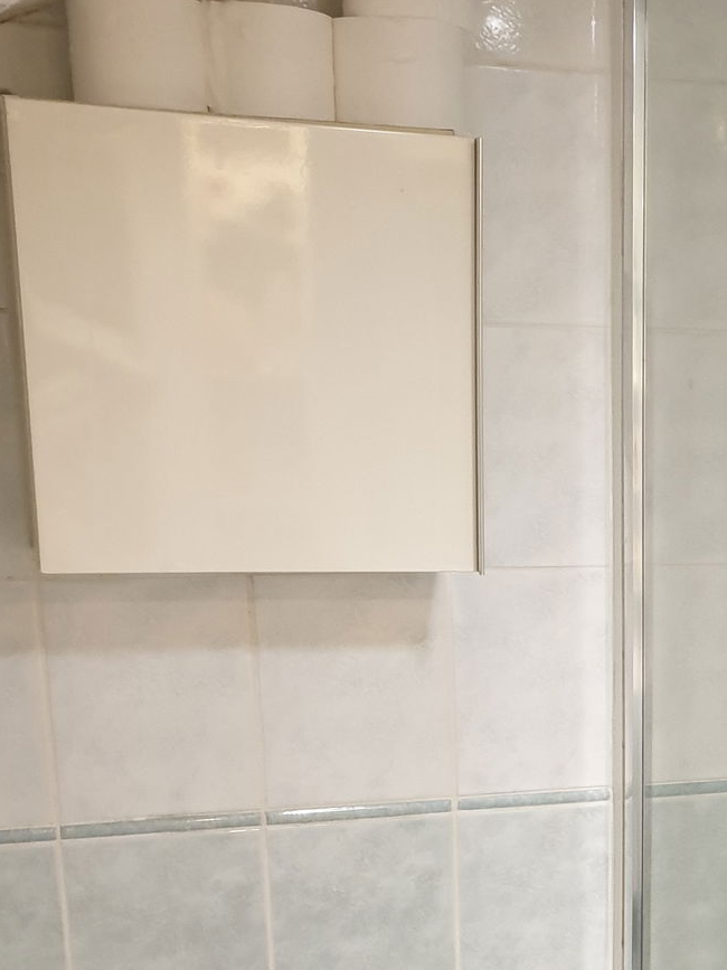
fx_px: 1793
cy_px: 878
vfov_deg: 29.0
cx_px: 801
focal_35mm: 64
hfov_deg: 21.7
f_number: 1.5
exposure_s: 1/50
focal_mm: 4.3
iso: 320
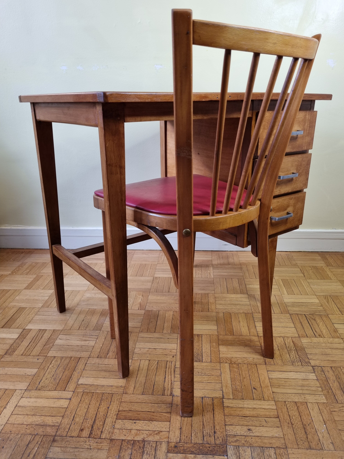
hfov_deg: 53.1
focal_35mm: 26
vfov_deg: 67.3
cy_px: 230
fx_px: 345
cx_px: 172
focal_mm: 5.4
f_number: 1.8
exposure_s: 1/100
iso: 125
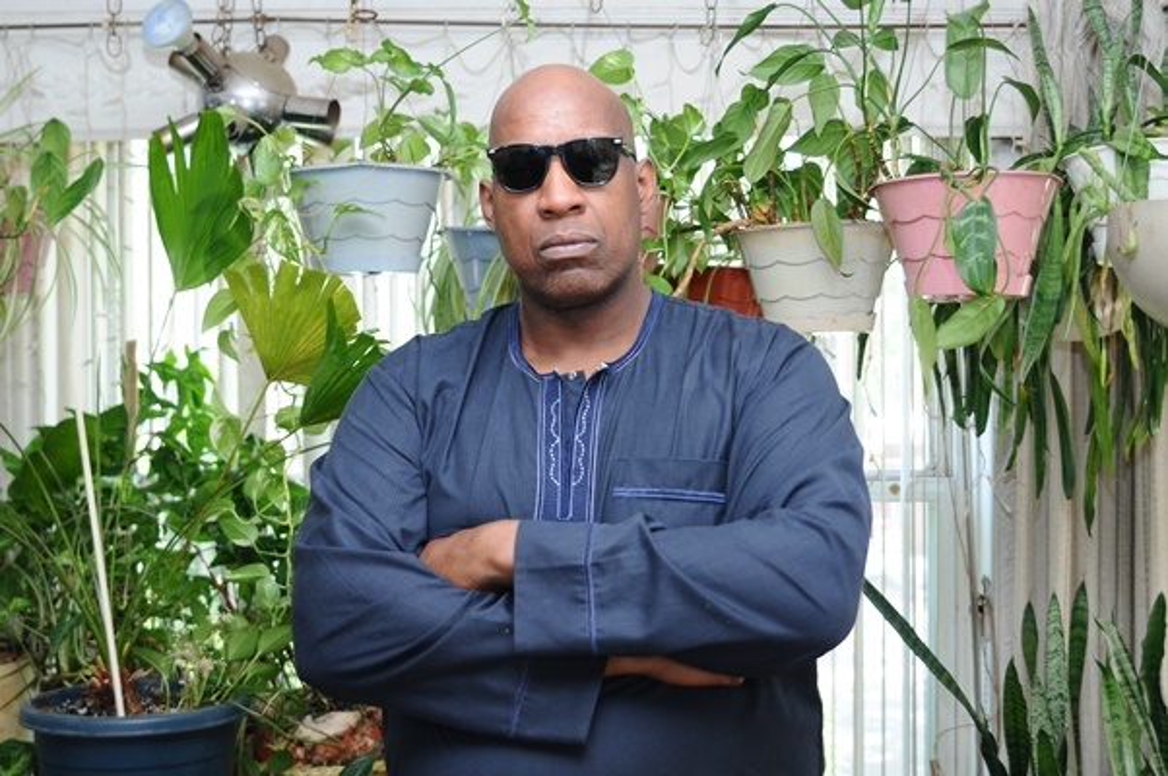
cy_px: 388
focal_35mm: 48
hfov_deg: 41.2
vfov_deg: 28.0
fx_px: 1556
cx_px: 584
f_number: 3.2
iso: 640
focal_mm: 32
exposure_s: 1/200
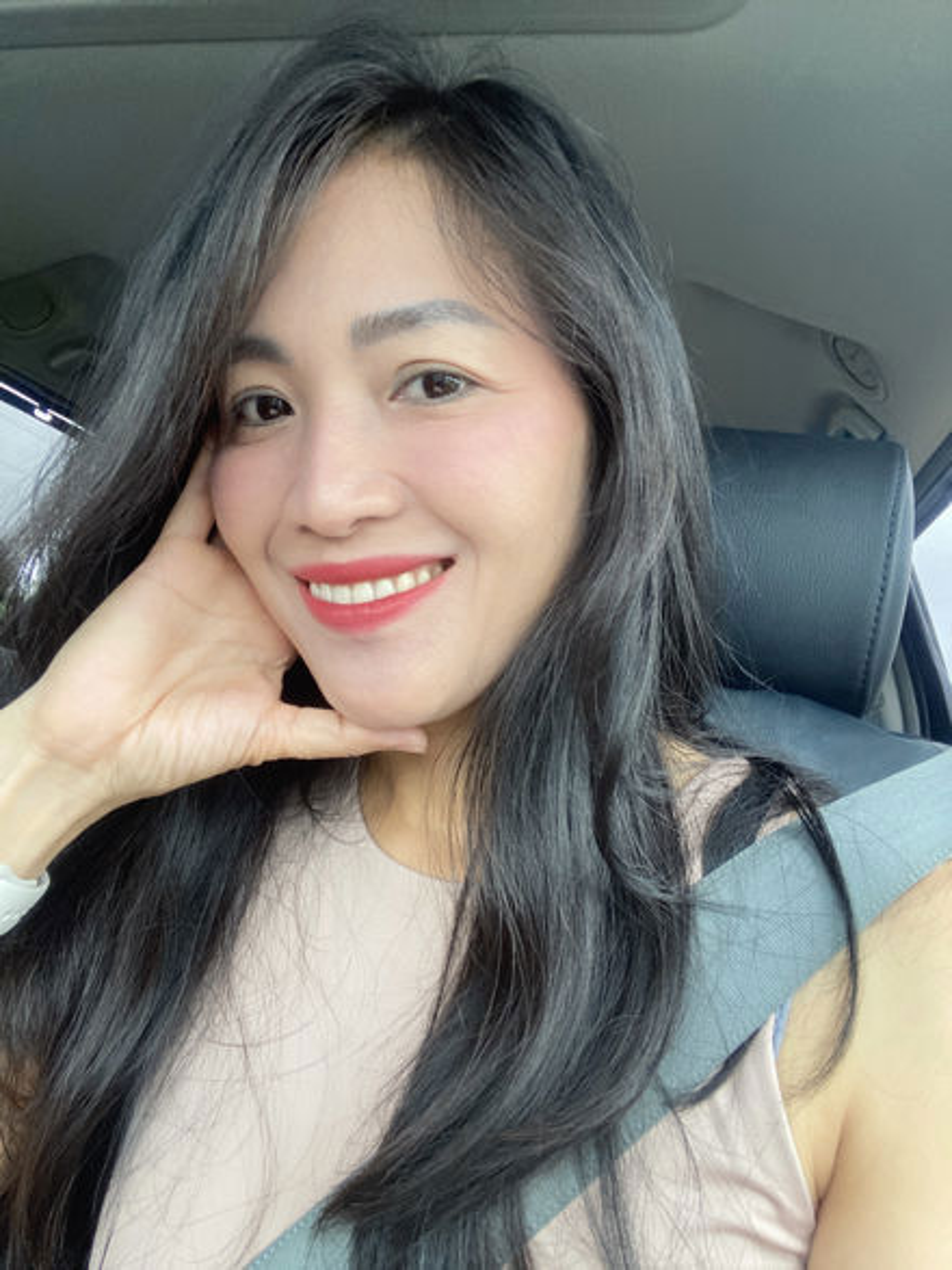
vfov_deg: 73.9
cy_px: 635
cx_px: 476
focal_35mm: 23
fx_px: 844
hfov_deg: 58.9
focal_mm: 2.71
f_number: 2.2
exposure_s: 1/122
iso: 64
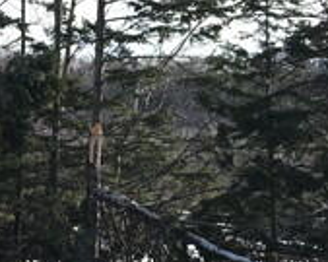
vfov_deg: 18.9
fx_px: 786
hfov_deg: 23.2
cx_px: 66
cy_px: 112
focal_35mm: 81
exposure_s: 1/987
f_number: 1.8
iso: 20
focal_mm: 3.99
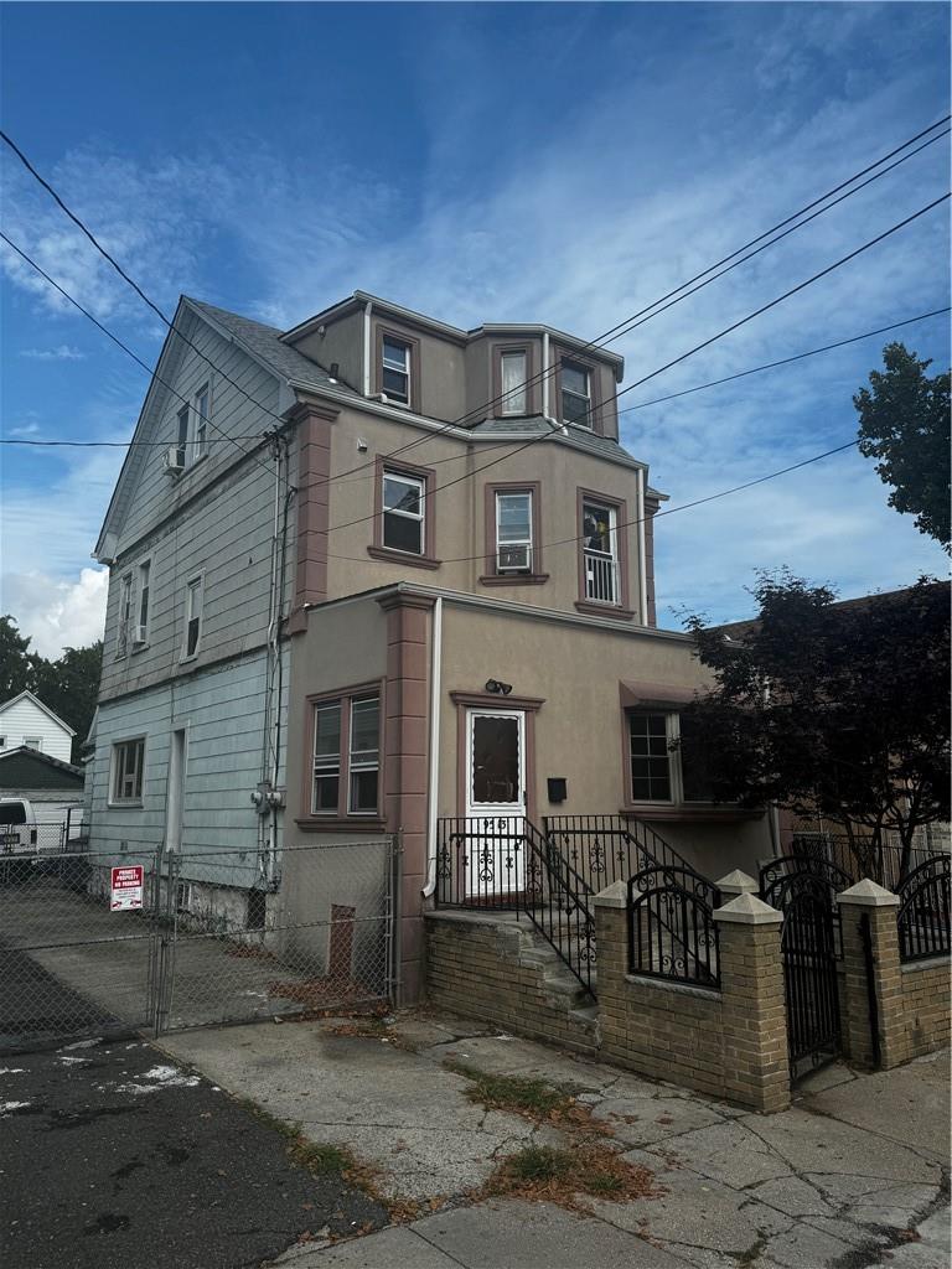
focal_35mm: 24
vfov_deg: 71.6
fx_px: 880
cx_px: 476
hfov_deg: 56.8
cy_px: 634
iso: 80
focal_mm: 6.76
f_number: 1.78
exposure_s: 1/4608
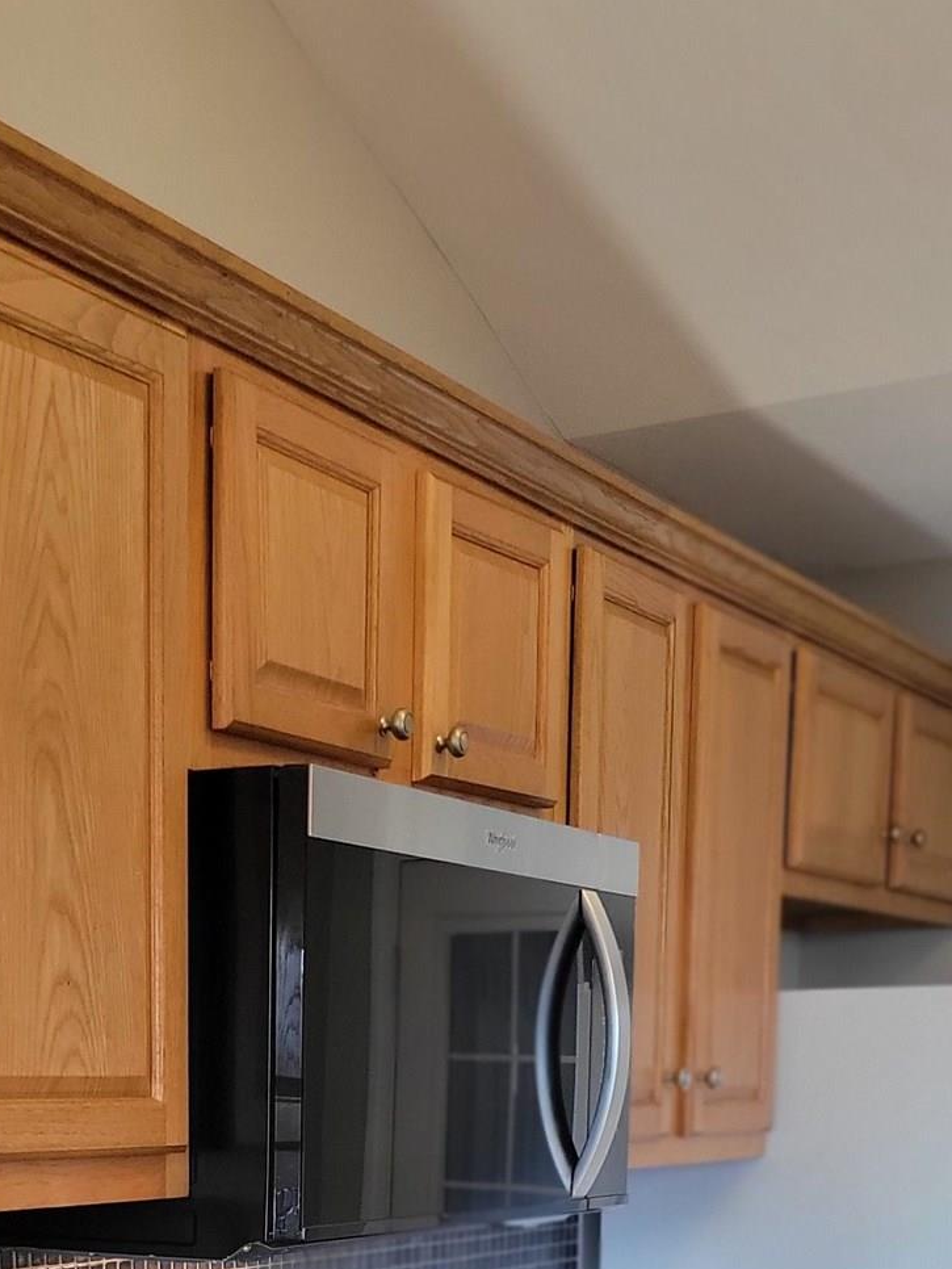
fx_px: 2272
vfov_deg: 28.2
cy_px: 1425
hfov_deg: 23.5
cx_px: 259
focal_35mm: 62
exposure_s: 1/60
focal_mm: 5.4
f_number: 1.8
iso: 160
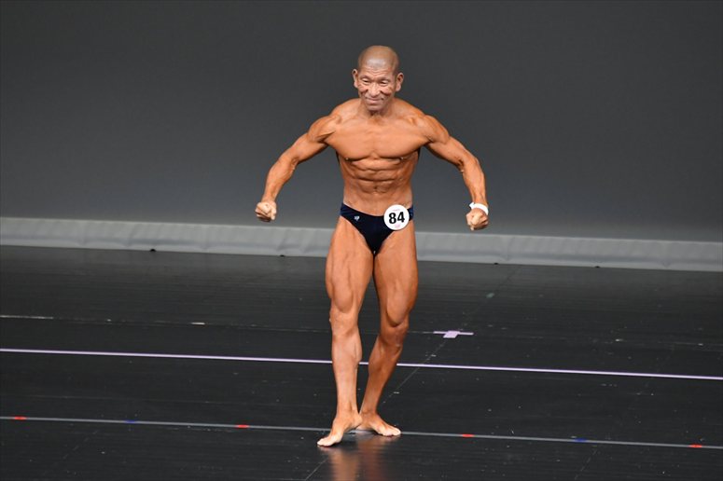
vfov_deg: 3.7
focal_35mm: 375
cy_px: 240
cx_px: 362
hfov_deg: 5.5
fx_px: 7528
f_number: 5.6
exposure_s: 1/400
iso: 4000
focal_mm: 250
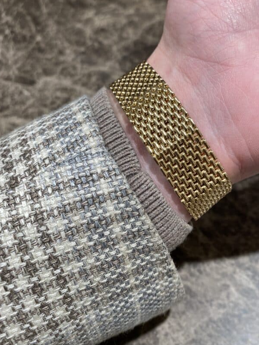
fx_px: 319
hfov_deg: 43.8
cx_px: 162
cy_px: 154
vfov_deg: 56.7
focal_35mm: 32
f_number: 1.8
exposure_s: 1/100
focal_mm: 4.25
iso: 80
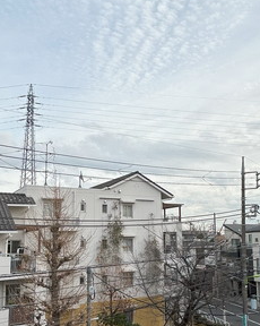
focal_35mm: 38
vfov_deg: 47.8
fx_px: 366
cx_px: 149
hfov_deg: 39.0
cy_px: 191
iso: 32
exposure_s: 1/737
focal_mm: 1.54
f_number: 2.4
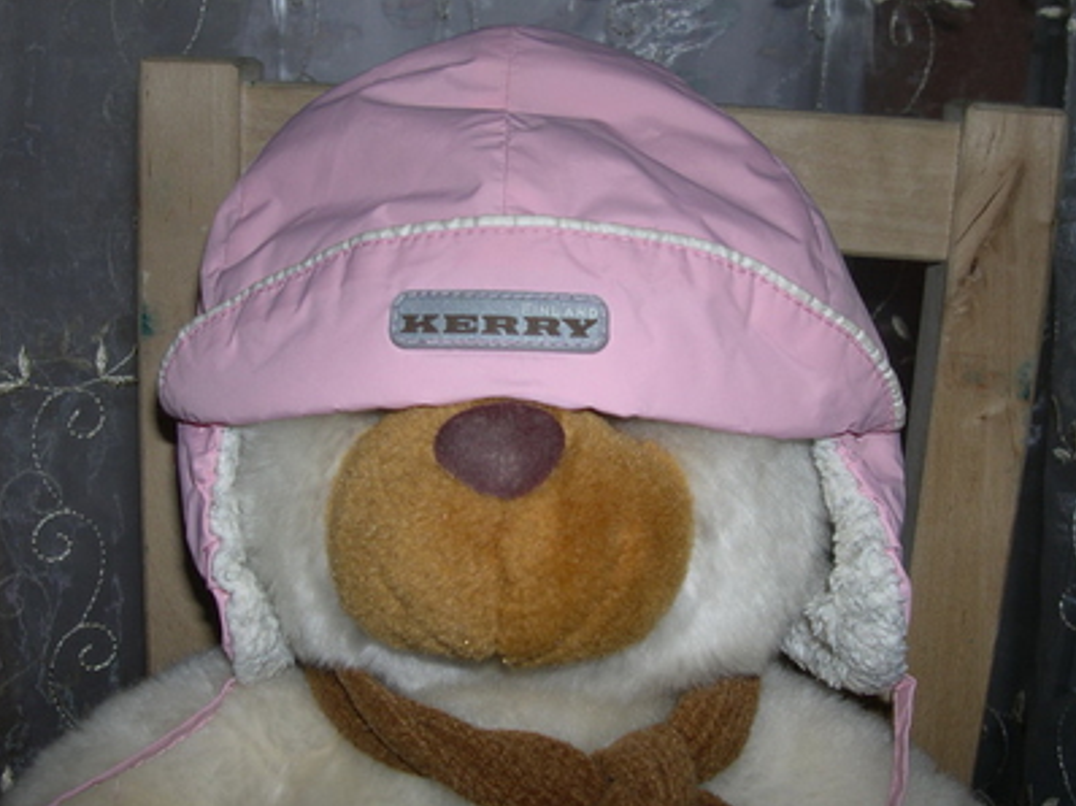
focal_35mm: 43
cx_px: 535
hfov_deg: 43.9
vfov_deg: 33.6
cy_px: 421
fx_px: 1336
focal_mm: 8
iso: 100
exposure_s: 1/60
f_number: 7.6
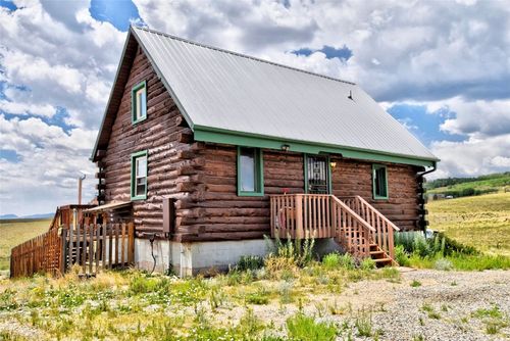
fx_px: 425
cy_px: 170
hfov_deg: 61.9
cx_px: 255
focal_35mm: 30
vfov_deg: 43.7
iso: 250
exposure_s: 1/800
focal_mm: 20
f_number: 7.1
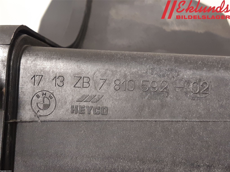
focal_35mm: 26
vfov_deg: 53.1
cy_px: 86
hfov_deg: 67.3
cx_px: 115
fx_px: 173
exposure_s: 1/25
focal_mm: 3.93
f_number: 1.7
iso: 200
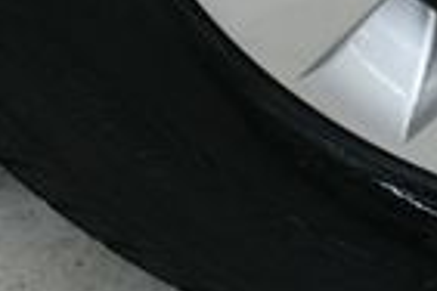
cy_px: -238
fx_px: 3471
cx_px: 691
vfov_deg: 4.7
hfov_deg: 7.1
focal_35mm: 286
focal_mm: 42
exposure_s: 1/125
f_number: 4.5
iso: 1400
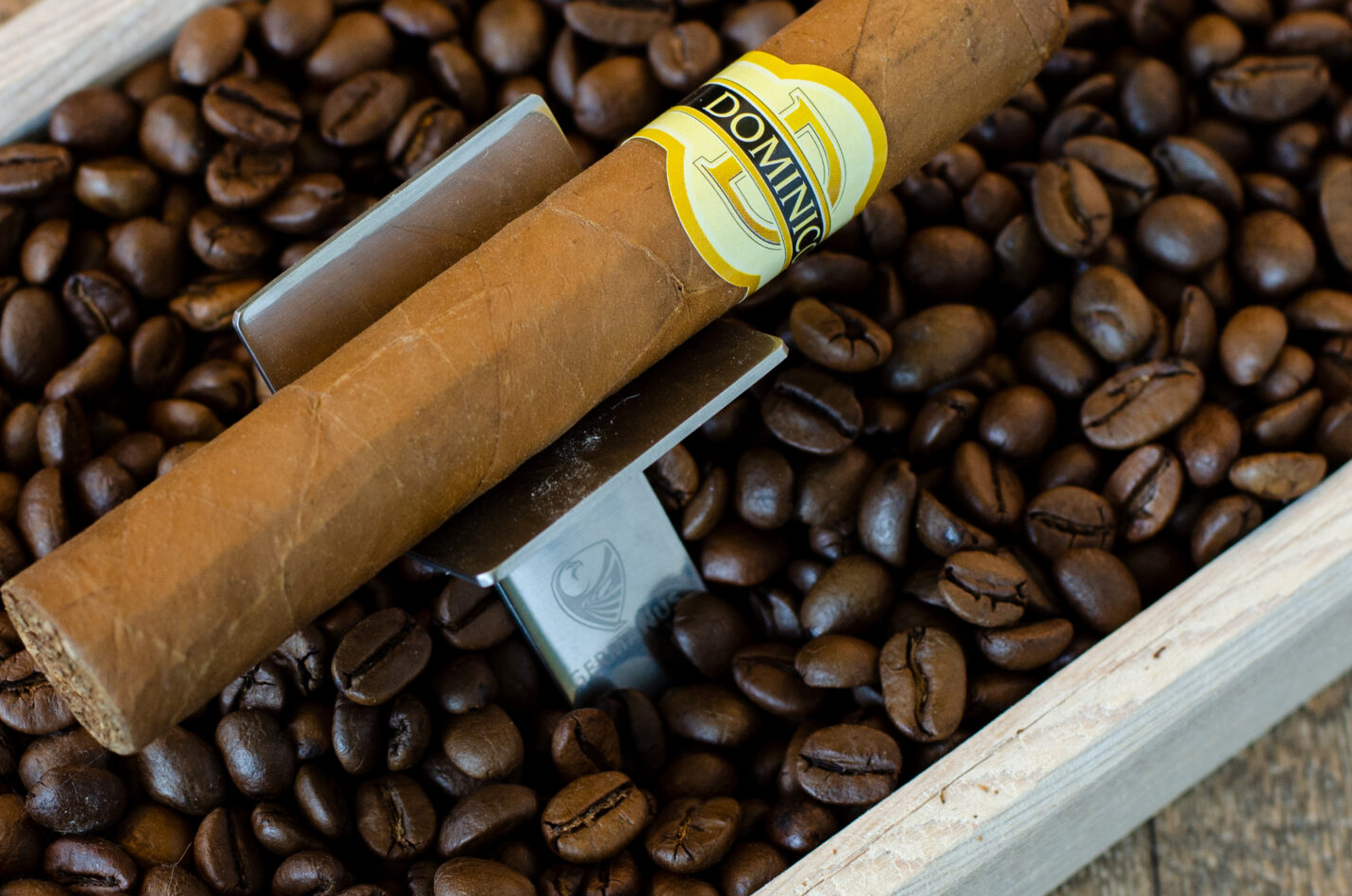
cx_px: 507
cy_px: 364
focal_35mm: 134
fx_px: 5022
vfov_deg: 10.2
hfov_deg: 15.3
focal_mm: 50
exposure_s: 1/50
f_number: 4.5
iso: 400
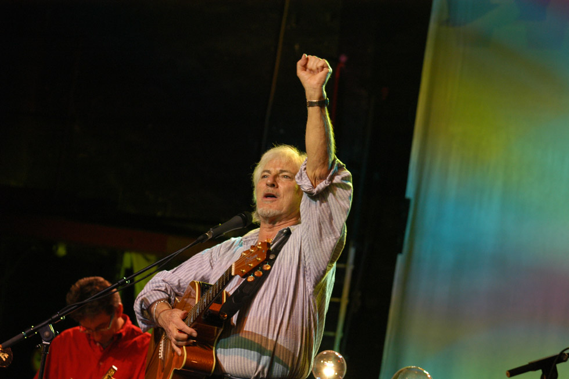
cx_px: 284
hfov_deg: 10.6
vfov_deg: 7.0
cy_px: 190
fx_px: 3080
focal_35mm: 195
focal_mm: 130
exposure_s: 1/60
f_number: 4.5
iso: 640
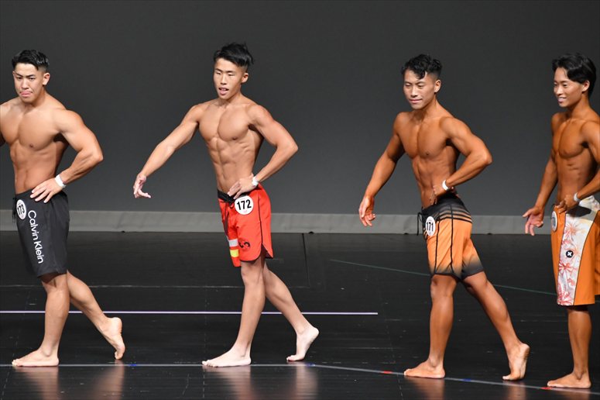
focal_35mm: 345
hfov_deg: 6.0
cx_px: 300
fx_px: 5747
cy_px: 200
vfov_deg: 4.0
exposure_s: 1/400
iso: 4000
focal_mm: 230
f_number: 5.6
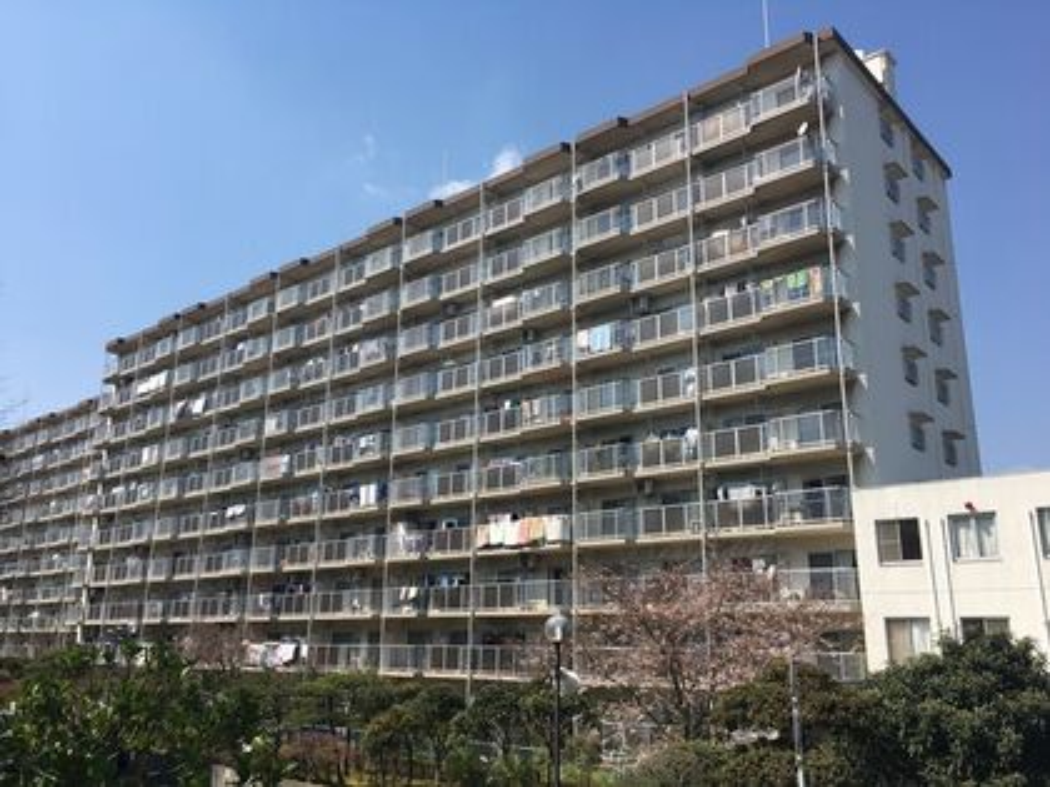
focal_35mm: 29
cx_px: 525
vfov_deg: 48.2
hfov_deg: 61.7
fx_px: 880
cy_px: 394
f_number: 2.2
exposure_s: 1/1709
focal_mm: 4.15
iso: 25
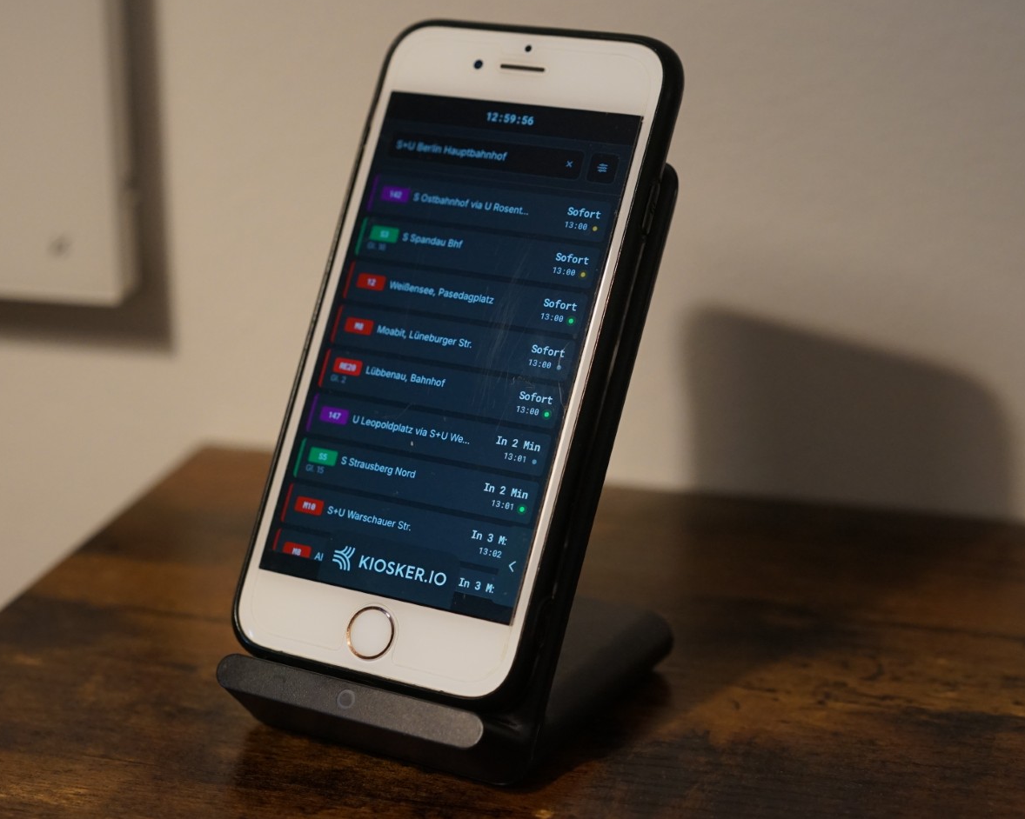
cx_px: 434
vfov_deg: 21.5
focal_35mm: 71
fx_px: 2154
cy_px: 350
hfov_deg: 26.7
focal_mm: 55
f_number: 4
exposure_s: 1/160
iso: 1600
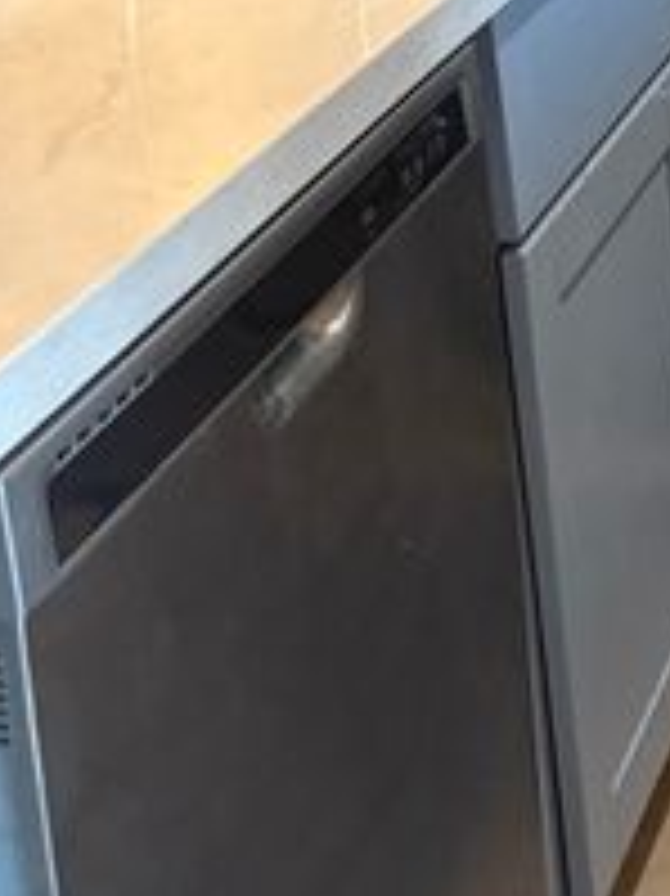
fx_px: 2248
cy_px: -304
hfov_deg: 15.3
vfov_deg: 20.4
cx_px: 1097
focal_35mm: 87
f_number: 1.6
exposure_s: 1/60
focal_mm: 5.96
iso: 400
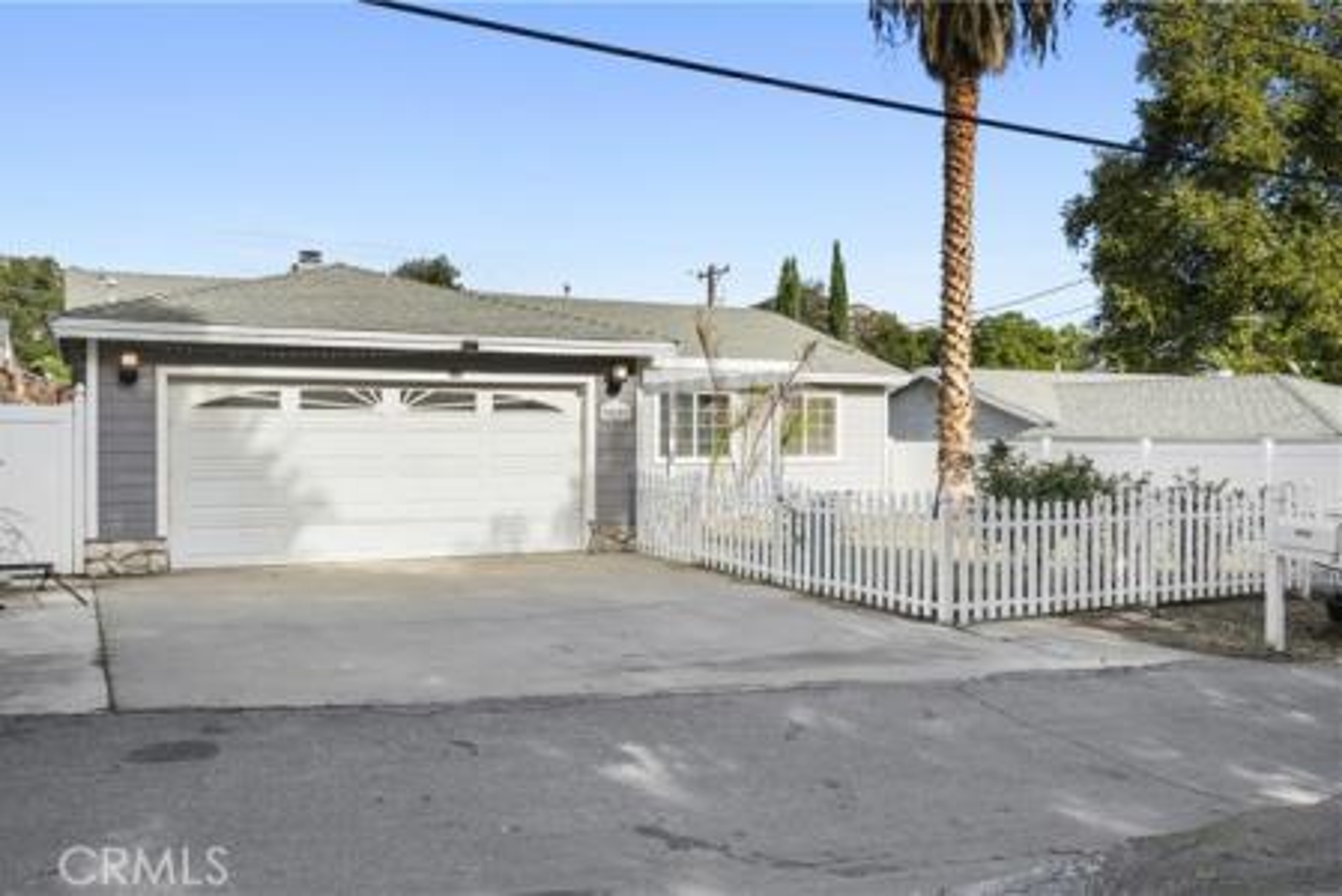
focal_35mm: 30
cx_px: 671
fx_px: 1138
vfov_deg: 43.0
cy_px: 448
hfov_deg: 61.1
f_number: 8
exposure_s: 1/640
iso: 800
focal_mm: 30.5
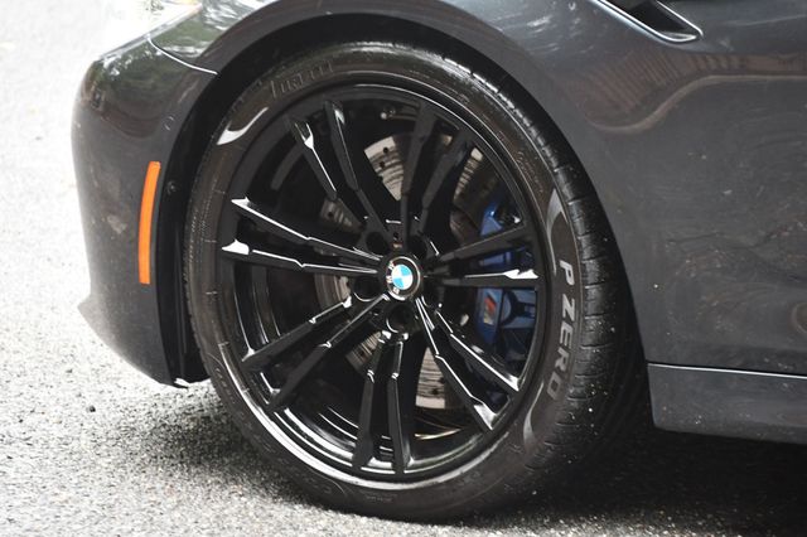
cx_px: 404
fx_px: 3428
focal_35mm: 153
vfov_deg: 9.0
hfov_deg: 13.4
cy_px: 268
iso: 1400
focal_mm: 102
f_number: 4.8
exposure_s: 1/125
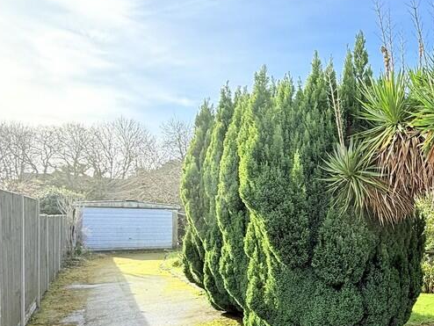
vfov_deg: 47.2
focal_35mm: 29
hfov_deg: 52.2
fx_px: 364
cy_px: 226
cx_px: 410
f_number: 2.2
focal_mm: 2.22
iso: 64
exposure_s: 1/333
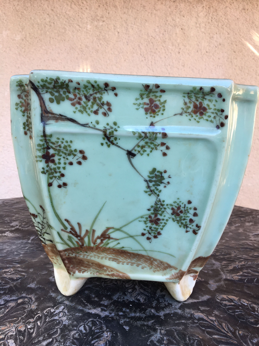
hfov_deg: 48.2
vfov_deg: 61.7
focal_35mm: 29
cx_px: 130
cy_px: 173
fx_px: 289
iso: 25
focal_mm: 4.15
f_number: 2.2
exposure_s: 1/50
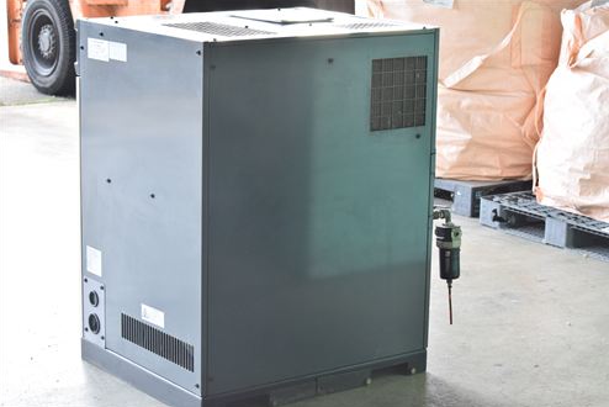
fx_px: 1413
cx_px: 307
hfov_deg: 24.3
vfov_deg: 16.4
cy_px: 205
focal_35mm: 84
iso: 1250
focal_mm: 55
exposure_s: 1/160
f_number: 6.3
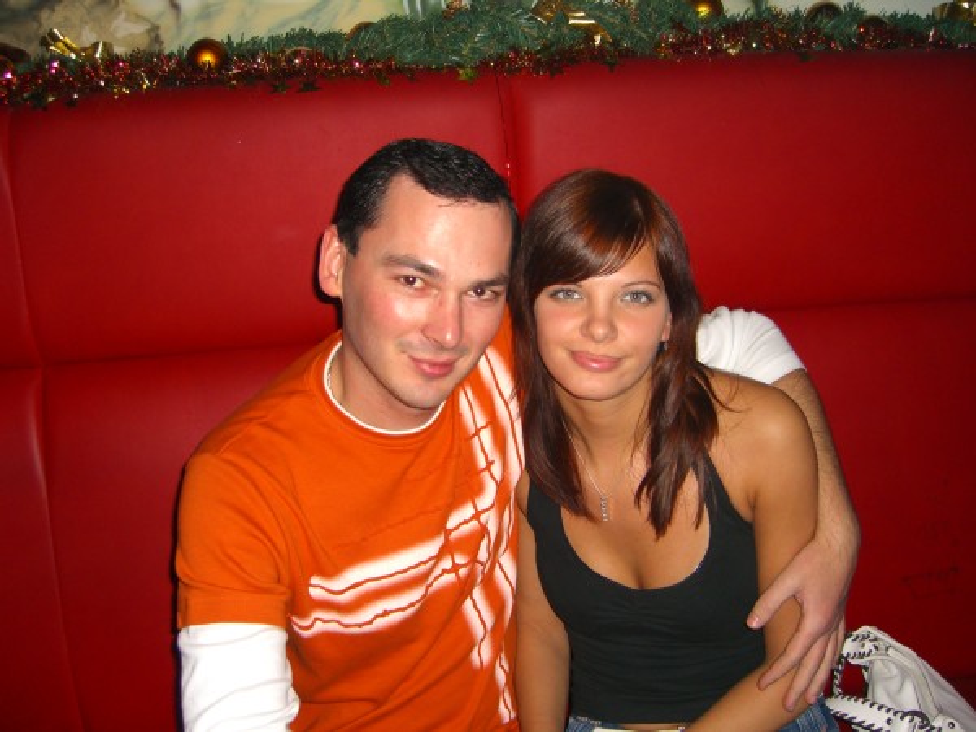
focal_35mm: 38
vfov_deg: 37.7
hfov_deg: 49.0
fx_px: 1071
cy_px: 366
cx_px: 488
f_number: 2.8
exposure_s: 1/60
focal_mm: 7.9
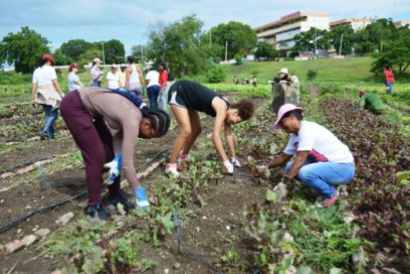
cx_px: 205
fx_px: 342
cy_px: 137
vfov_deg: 43.6
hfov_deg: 61.9
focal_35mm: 30
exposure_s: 1/800
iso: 100
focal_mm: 20
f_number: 3.5
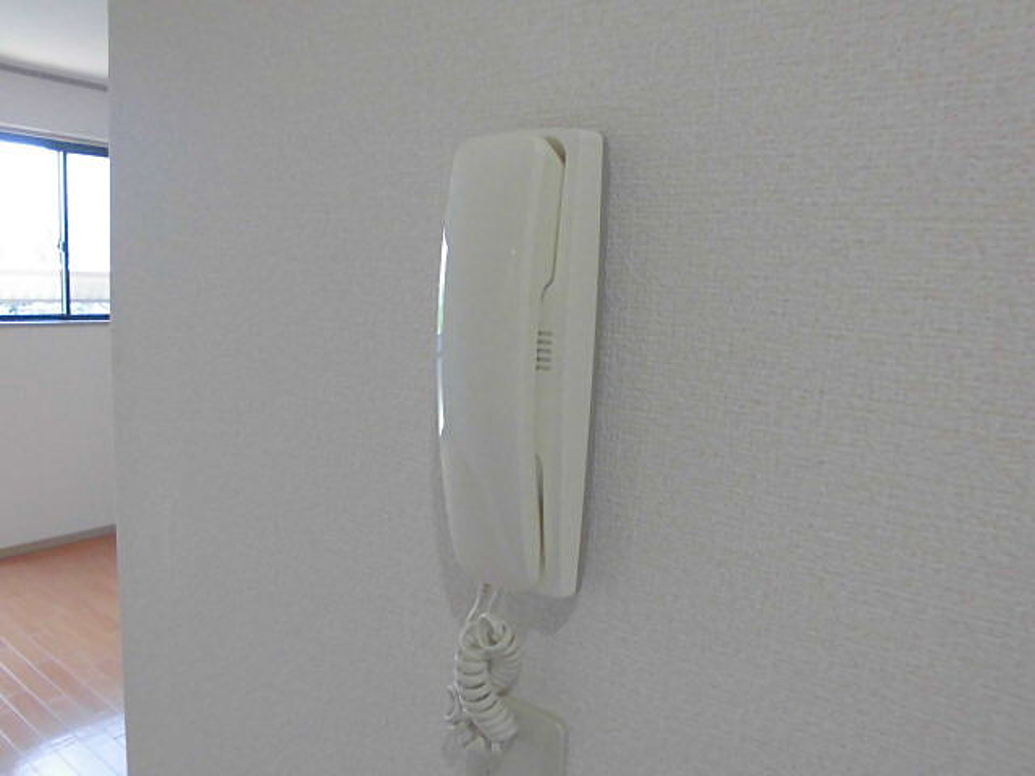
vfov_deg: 53.1
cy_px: 388
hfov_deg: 67.3
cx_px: 518
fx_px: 777
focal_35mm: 26
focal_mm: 4.6
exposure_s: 1/60
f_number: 3.5
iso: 400
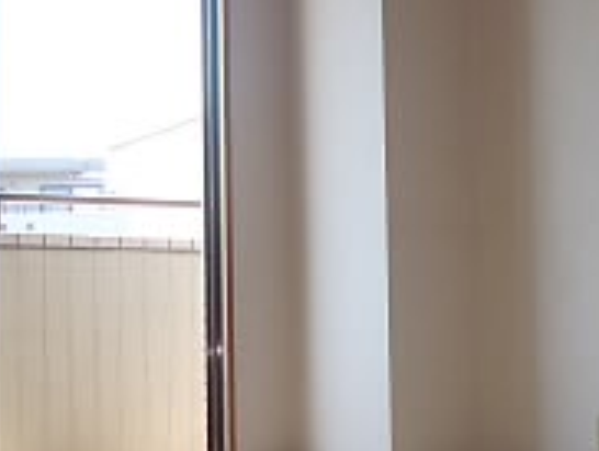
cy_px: 253
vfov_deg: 18.7
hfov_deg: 24.7
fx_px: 1369
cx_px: 313
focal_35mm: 79
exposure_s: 1/125
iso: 100
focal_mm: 4.3
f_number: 2.5
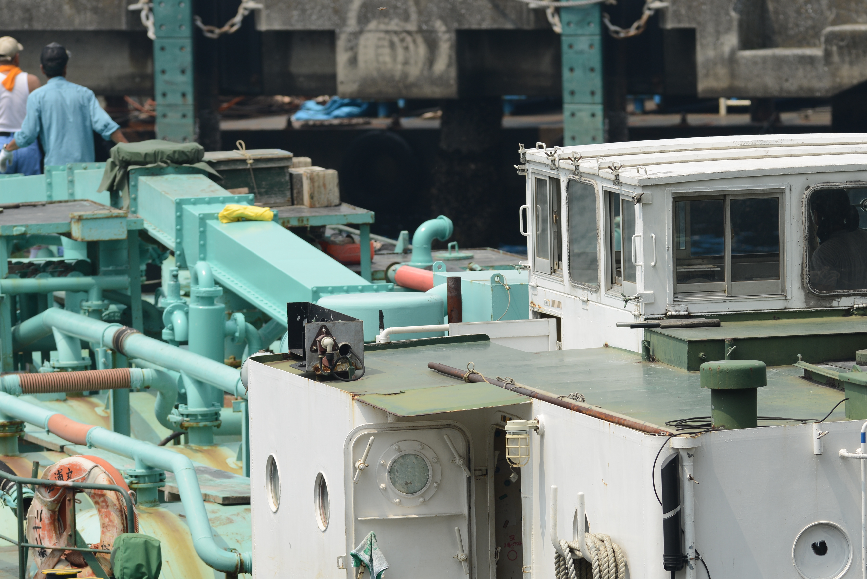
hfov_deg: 4.1
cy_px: 478
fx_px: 12141
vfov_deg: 2.7
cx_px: 550
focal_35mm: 504
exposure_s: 1/640
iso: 100
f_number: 5.6
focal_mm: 300
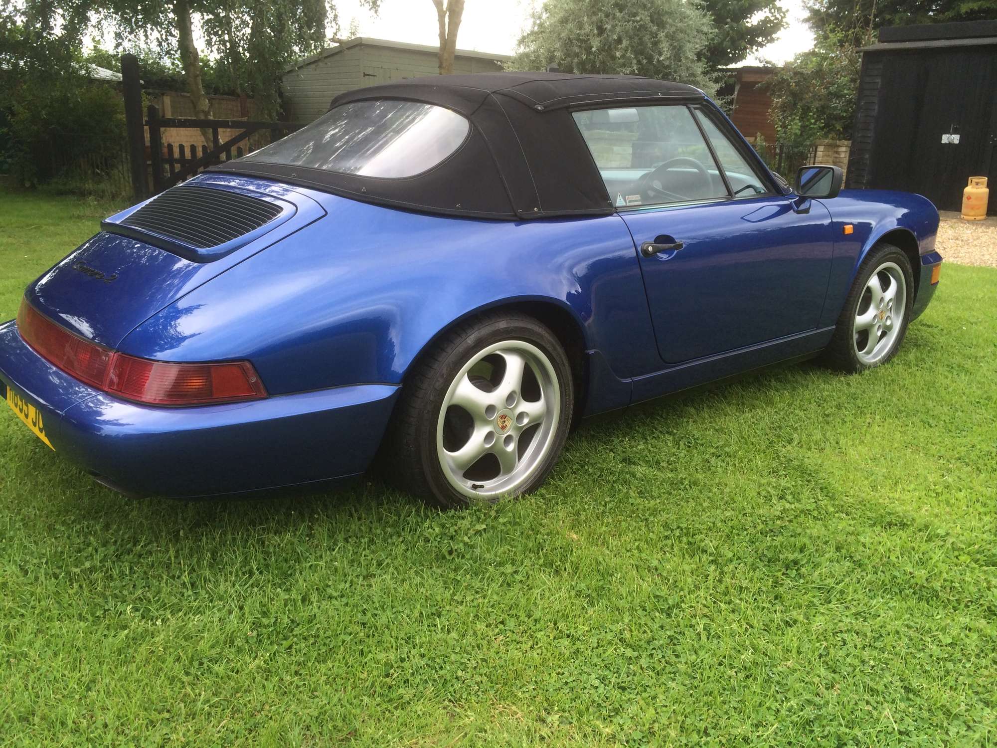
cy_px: 374
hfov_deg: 60.0
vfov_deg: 46.8
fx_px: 864
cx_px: 498
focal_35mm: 30
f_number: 2.2
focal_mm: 4.12
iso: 32
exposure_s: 1/345
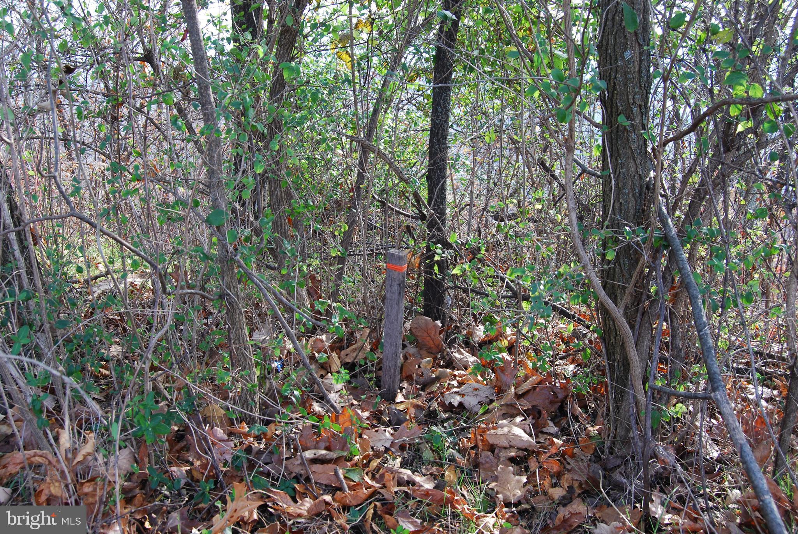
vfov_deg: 37.0
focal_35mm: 36
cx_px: 399
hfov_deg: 53.1
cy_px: 267
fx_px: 799
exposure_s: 1/60
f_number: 7.1
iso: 200
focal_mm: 24
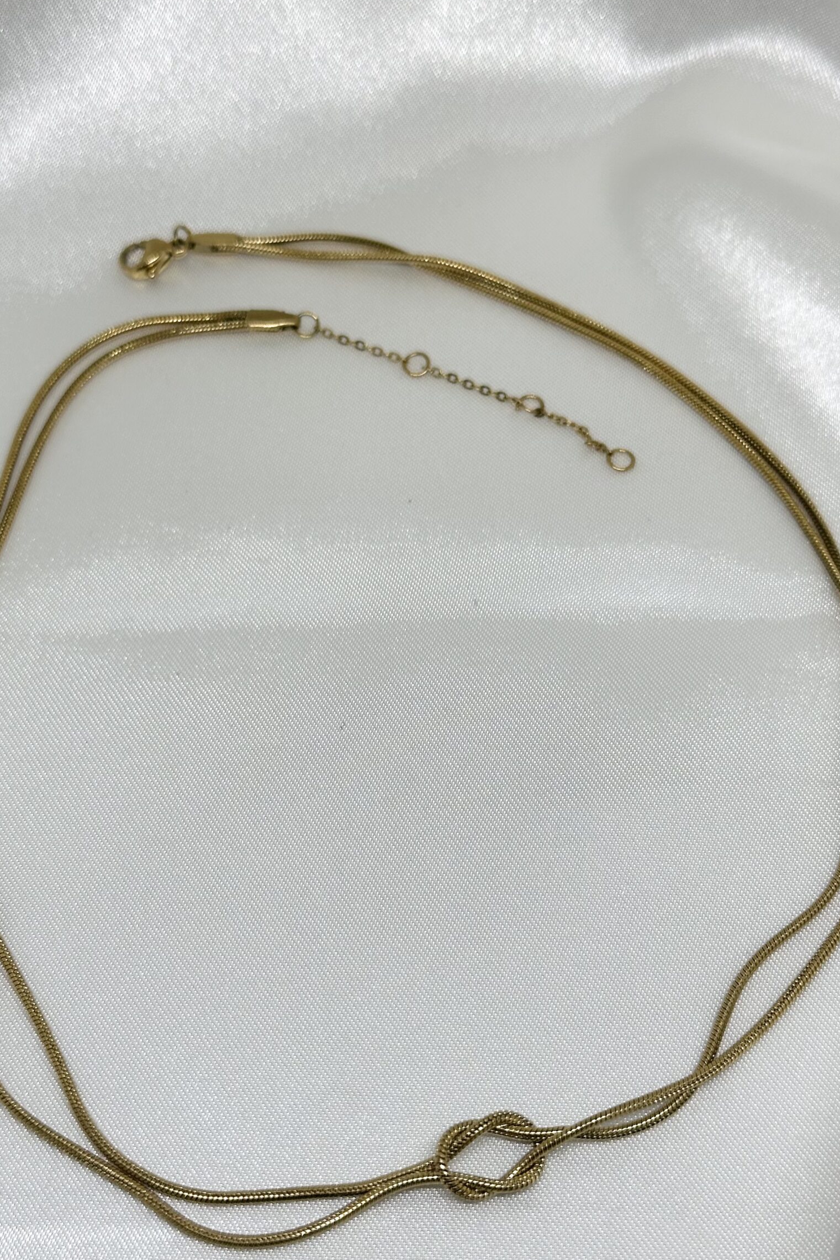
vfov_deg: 35.6
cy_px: 664
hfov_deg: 24.2
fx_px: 1960
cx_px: 415
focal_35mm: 56
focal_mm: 6.86
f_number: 1.78
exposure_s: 1/549
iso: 64
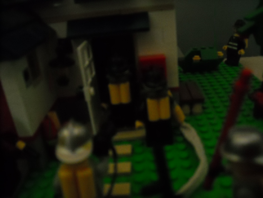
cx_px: 132
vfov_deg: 40.7
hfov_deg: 52.6
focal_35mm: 35
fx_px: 266
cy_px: 99
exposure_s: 1/57
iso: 800
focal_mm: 5.7
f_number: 2.8
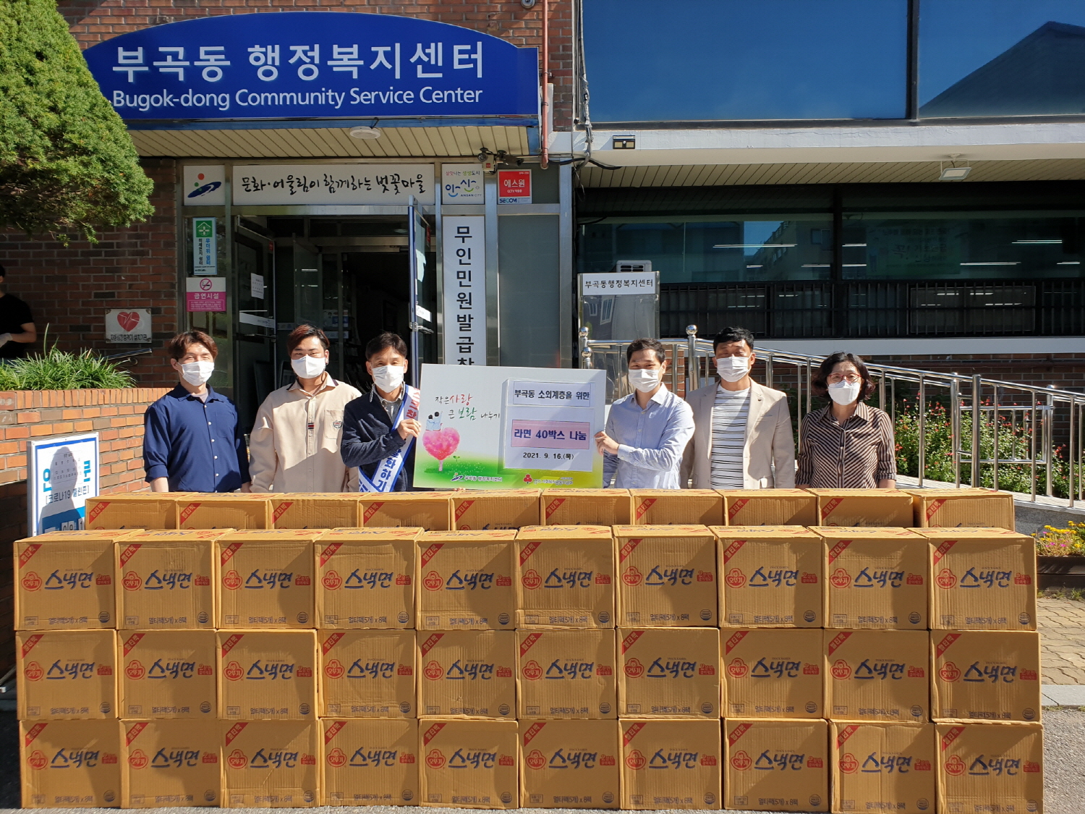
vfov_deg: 53.1
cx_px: 542
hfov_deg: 67.3
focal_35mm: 26
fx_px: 815
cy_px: 407
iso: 50
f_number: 2.4
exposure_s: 1/1272
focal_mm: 4.3
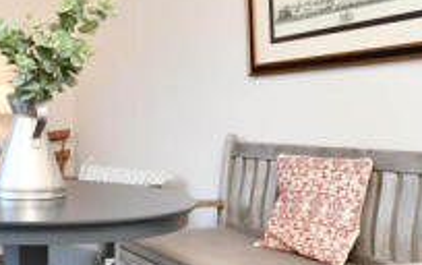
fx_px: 564
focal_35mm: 49
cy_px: 107
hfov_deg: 36.6
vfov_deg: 26.4
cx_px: -5
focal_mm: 10
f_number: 4
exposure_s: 1/60
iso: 280
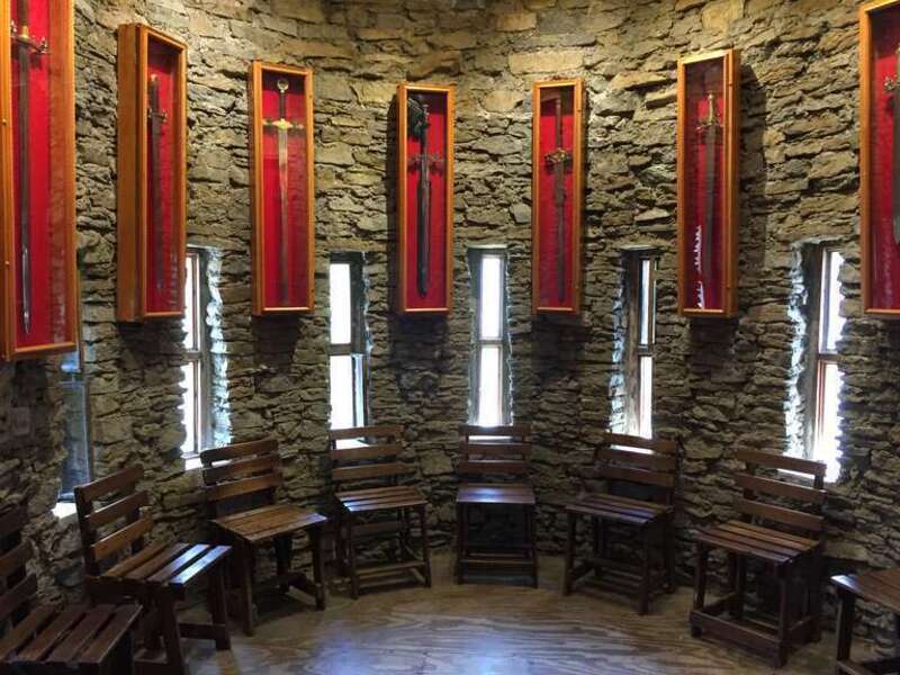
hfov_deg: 61.7
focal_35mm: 29
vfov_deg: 48.2
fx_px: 754
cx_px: 450
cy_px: 338
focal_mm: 4.15
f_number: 2.2
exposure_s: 1/30
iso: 160
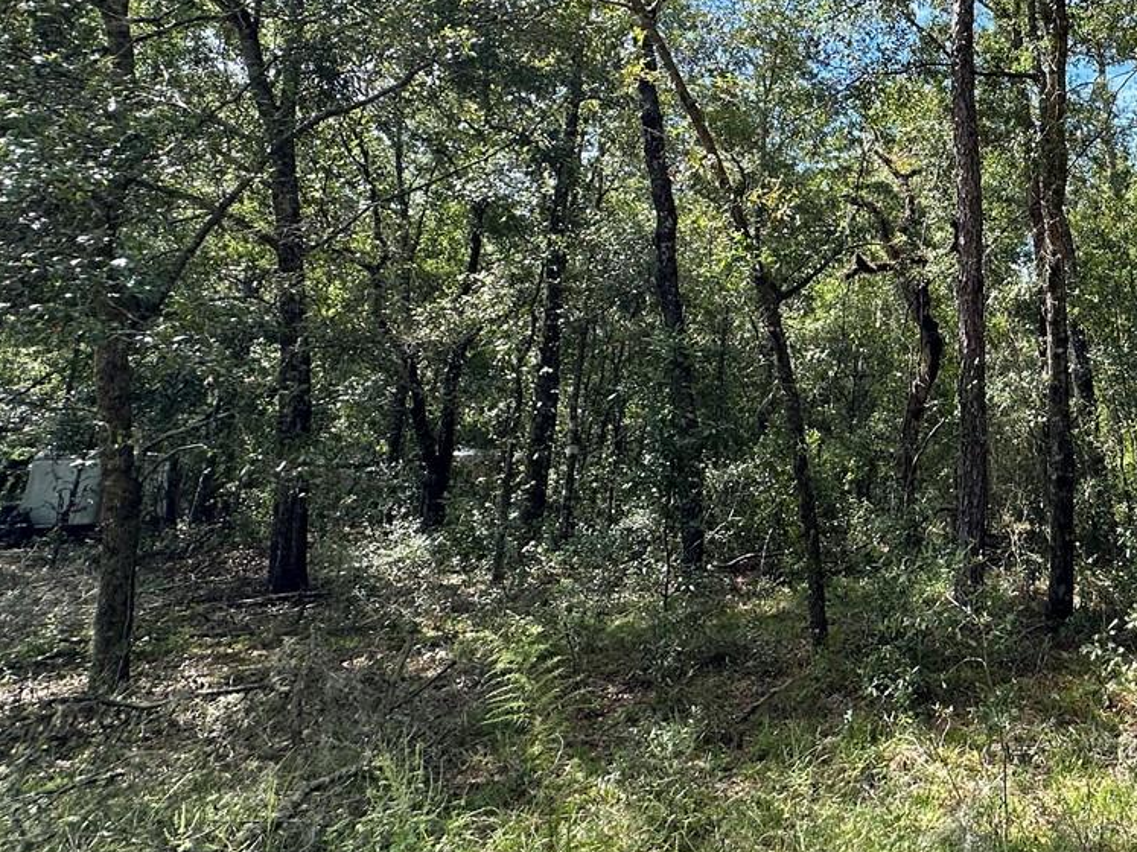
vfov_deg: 45.3
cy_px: 224
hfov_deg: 50.6
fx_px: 985
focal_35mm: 30
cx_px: 1091
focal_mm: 2.22
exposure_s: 1/365
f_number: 2.2
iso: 40
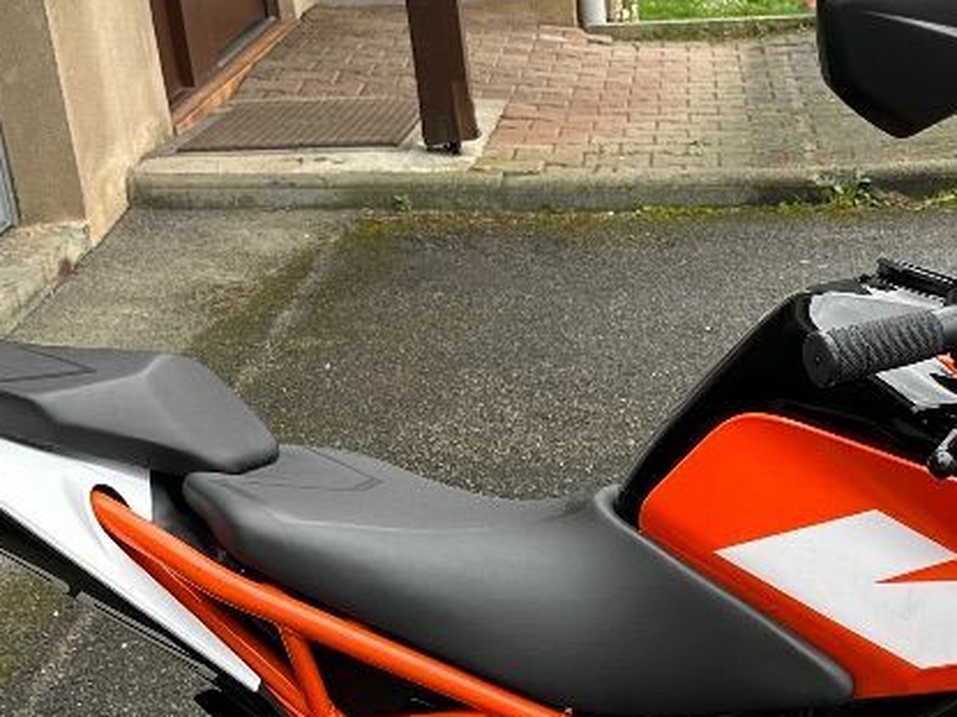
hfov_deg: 25.5
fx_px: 2045
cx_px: 853
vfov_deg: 19.6
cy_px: 620
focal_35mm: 74
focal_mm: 6.86
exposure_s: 1/680
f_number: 1.78
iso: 80
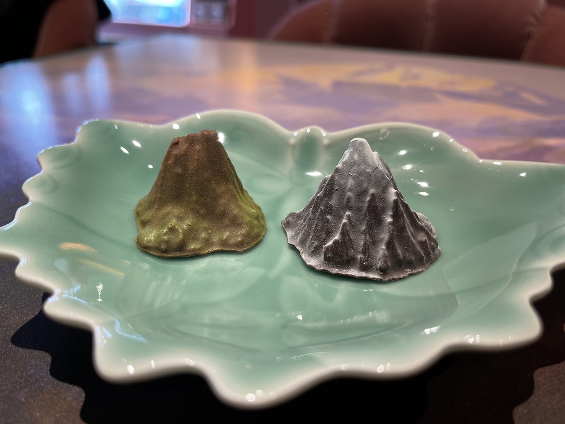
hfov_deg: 67.3
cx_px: 282
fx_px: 424
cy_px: 212
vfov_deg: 53.1
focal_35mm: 26
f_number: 1.6
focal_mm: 5.1
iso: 64
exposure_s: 1/100
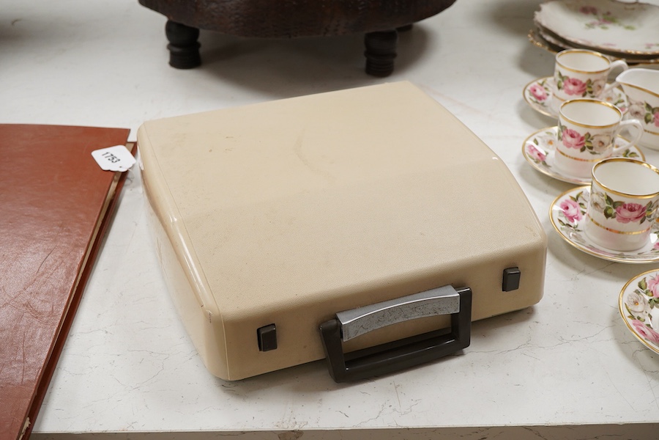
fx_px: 824
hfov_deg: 43.6
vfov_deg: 29.9
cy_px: 220
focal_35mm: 45
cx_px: 330
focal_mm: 30
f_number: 9
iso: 1250
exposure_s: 1/125
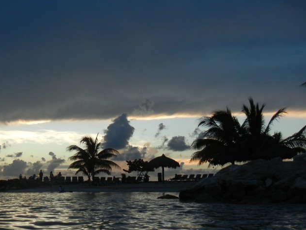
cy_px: 148
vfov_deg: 29.5
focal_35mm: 49
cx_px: 77
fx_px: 433
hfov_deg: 37.9
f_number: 3.5
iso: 160
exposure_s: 1/197
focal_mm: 5.4
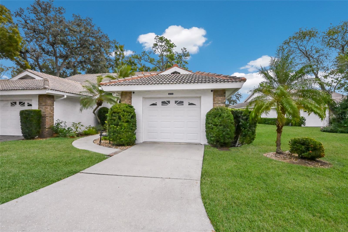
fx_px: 179
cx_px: 174
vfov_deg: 65.9
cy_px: 116
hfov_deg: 88.4
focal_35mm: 18
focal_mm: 18.5
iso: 10000
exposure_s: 1/8000
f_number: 11
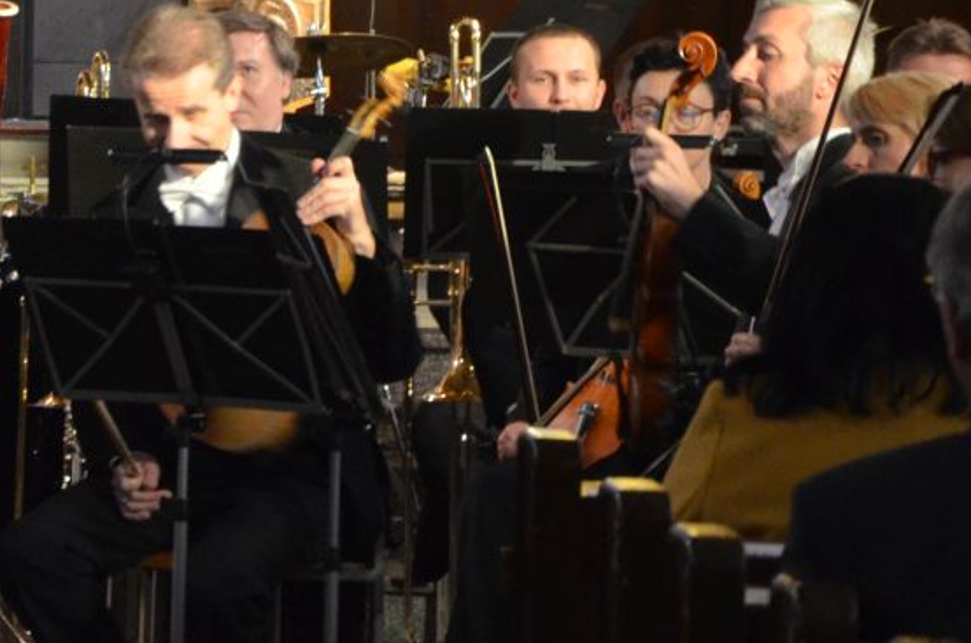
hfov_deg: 5.3
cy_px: -138
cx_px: -310
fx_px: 10498
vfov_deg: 3.5
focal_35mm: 390
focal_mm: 90
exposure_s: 1/30
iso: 2000
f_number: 5.6
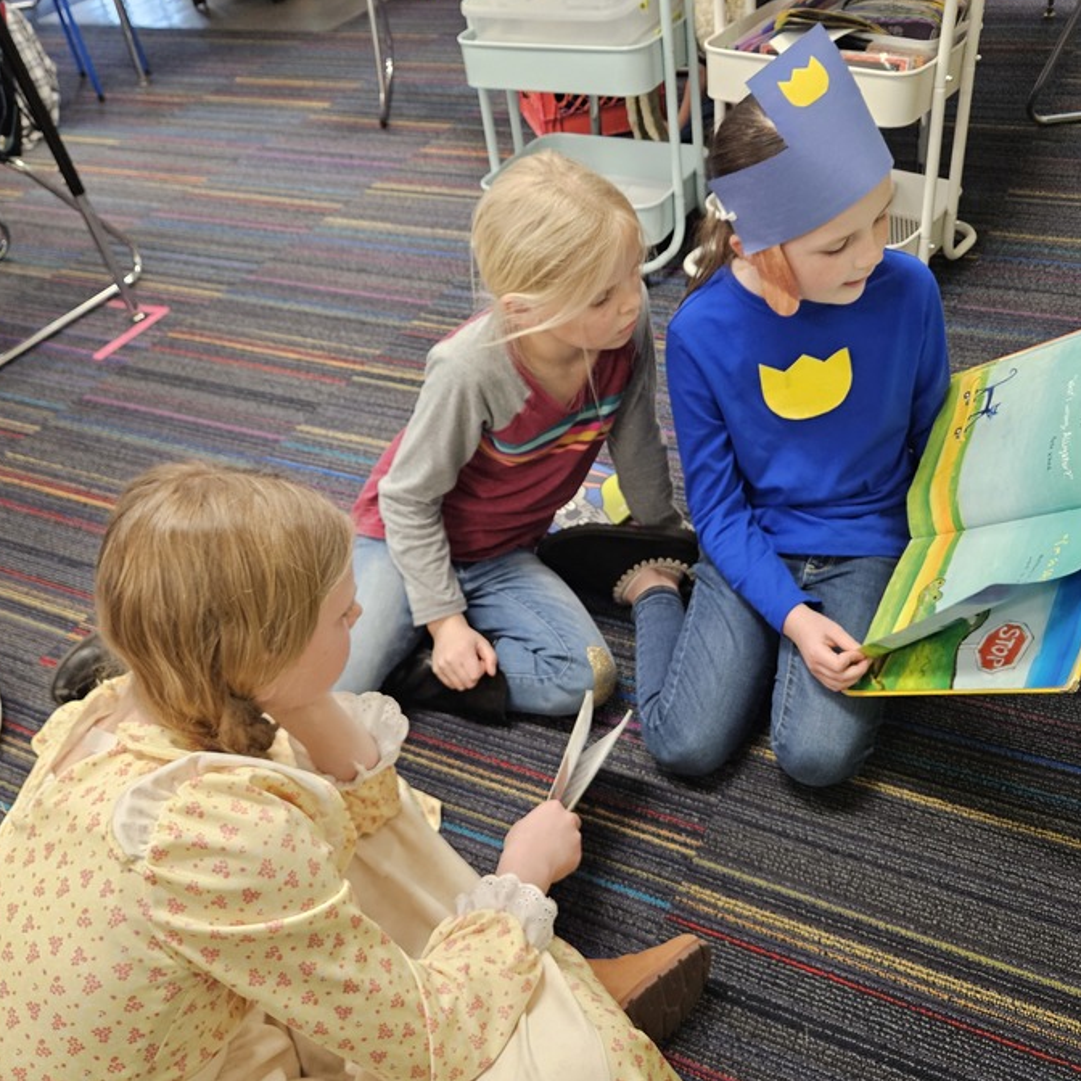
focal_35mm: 31
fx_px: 1095
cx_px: 597
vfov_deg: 52.5
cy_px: 544
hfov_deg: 52.4
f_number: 1.8
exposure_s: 1/120
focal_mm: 5.4
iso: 640
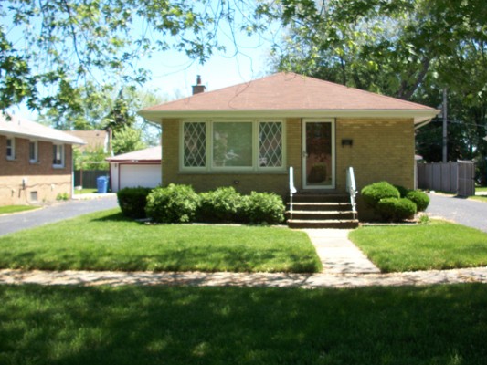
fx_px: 591
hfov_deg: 44.7
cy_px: 174
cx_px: 270
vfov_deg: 34.4
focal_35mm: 42
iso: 80
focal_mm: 6.3
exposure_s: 1/400
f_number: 3.1
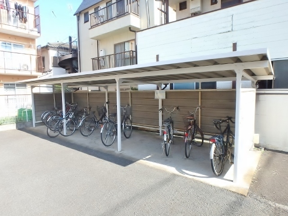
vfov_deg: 63.4
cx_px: 144
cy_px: 108
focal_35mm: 21
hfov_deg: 79.0
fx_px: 175
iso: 125
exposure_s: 1/250
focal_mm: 3.7
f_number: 3.5
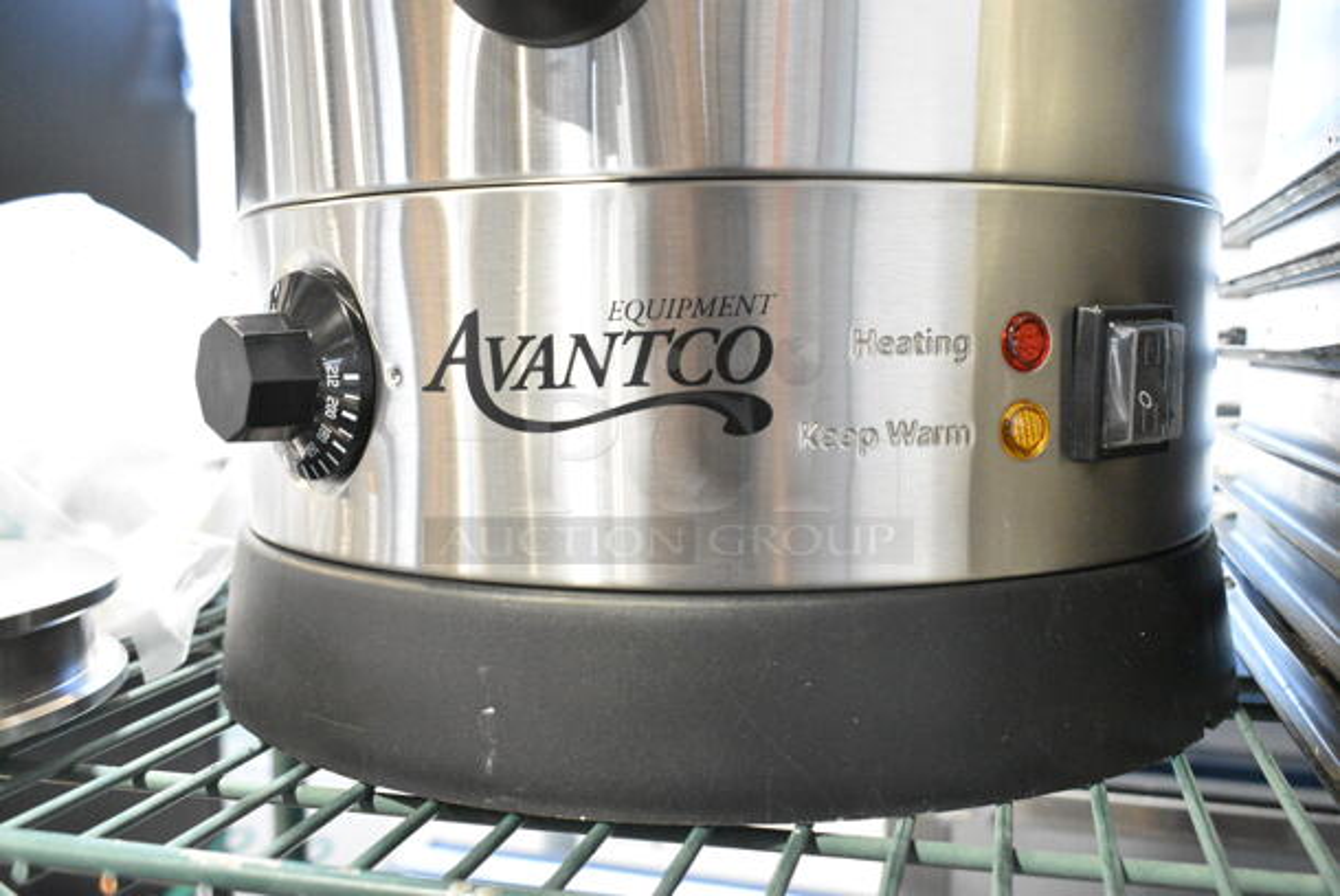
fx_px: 1341
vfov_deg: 37.0
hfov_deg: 53.1
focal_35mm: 36
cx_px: 670
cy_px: 448
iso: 6400
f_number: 7.1
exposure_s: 1/200
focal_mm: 24
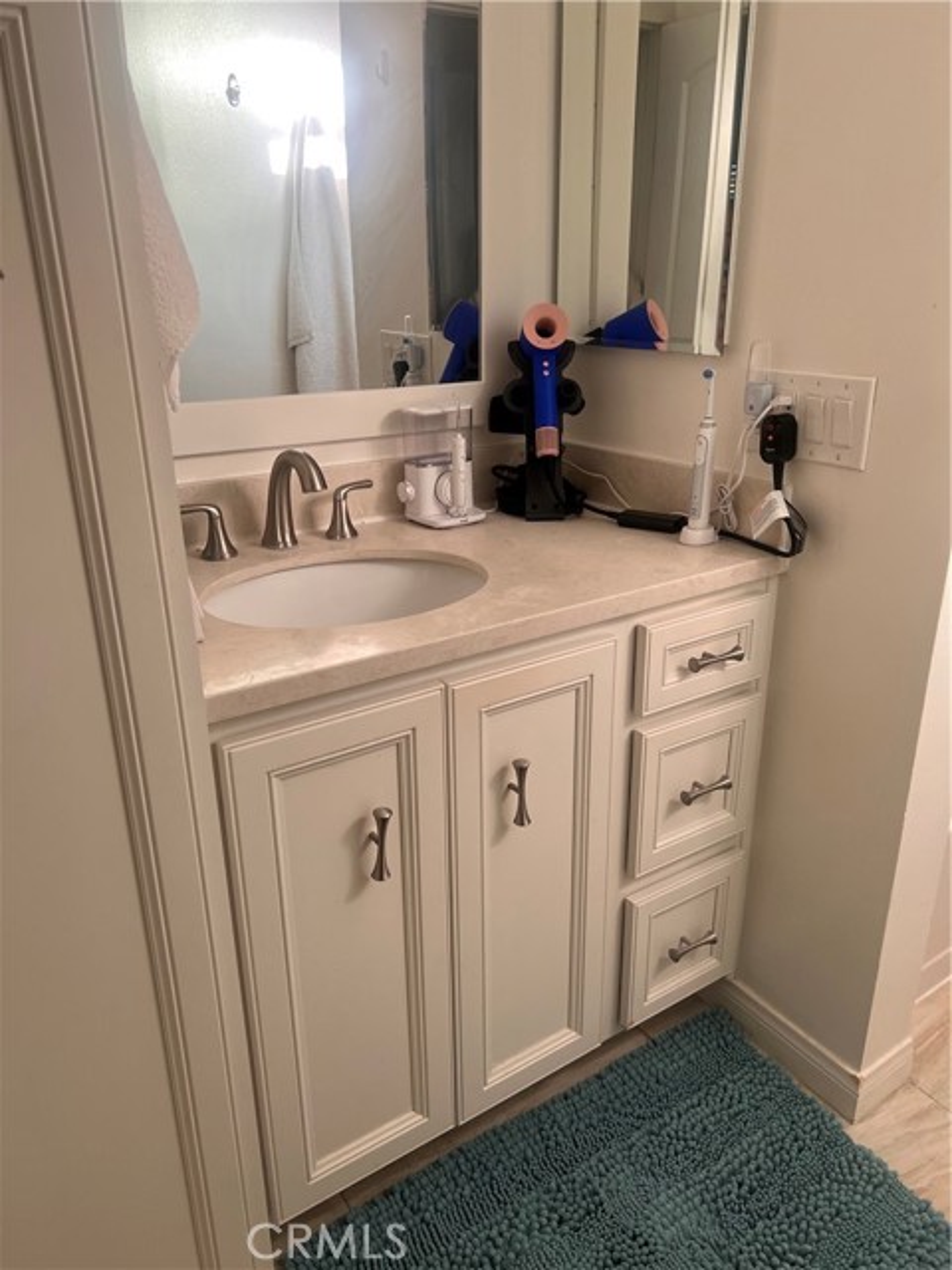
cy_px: 635
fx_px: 953
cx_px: 476
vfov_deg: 67.3
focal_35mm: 26
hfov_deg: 53.1
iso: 100
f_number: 1.5
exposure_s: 1/121
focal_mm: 5.7
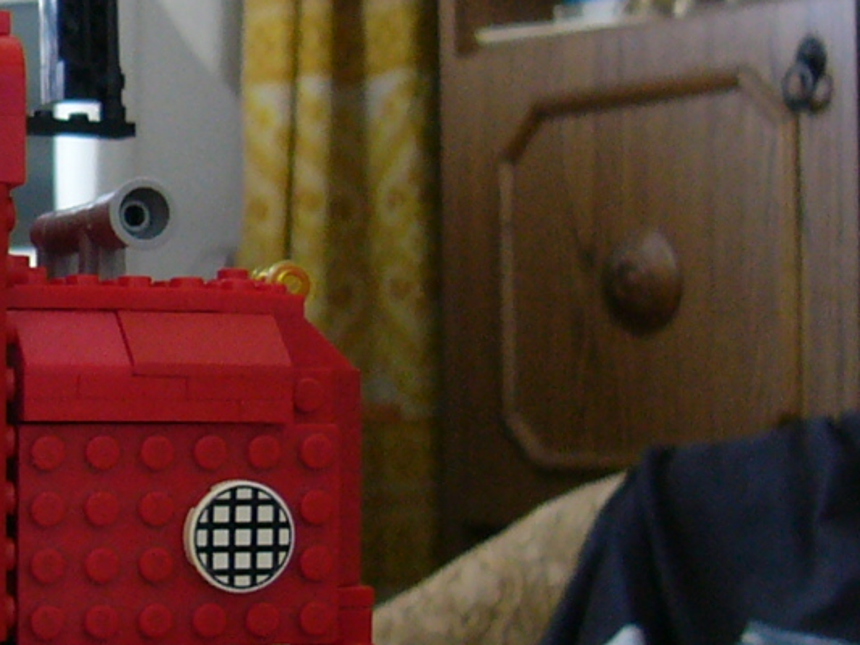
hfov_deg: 17.5
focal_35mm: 105
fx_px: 2609
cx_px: -265
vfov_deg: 14.1
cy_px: 334
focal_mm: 5.8
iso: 200
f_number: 2.8
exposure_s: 1/8
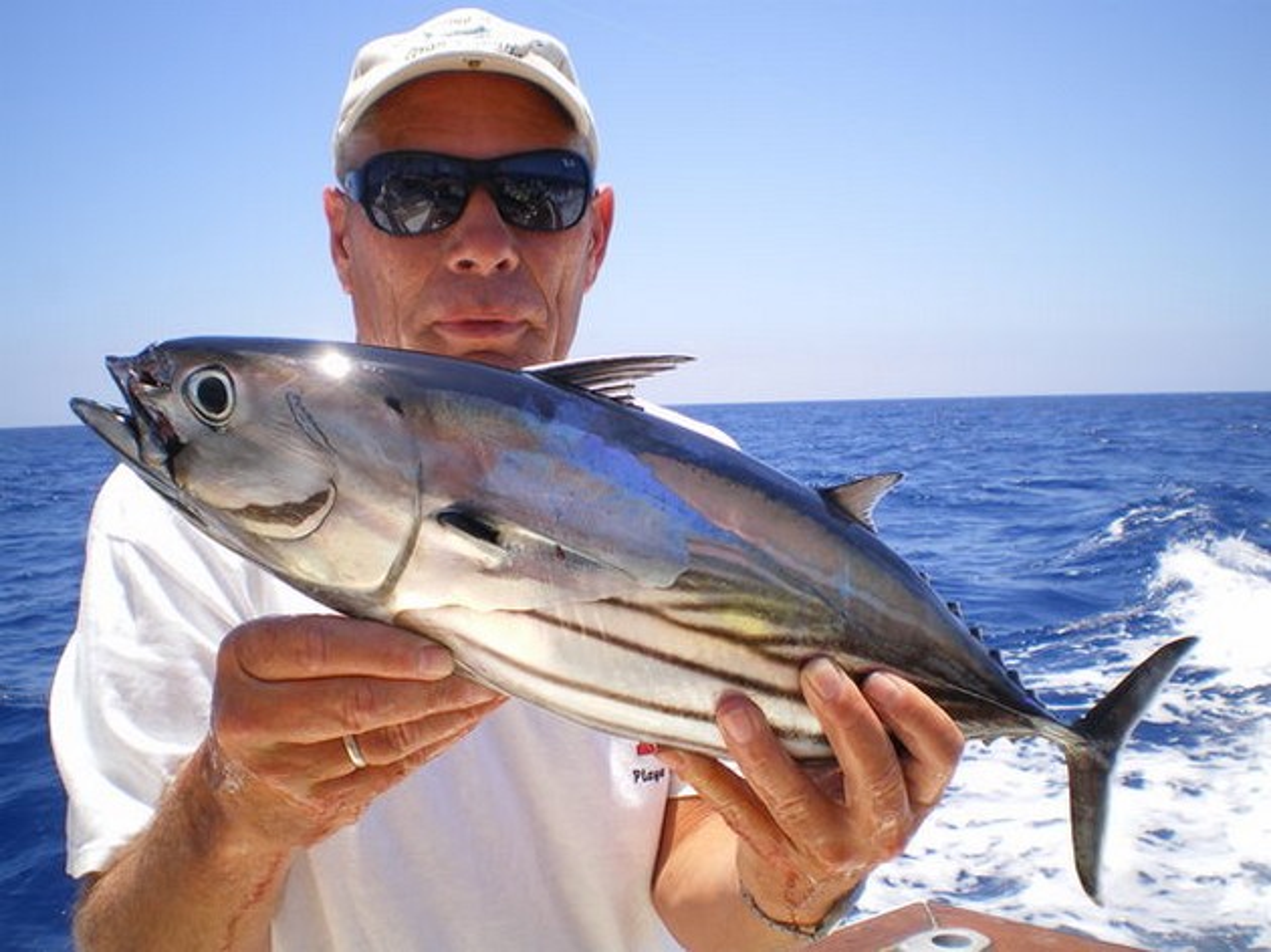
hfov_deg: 51.4
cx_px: 636
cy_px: 476
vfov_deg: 39.6
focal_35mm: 36
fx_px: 1321
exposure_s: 1/320
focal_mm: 6.3
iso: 50
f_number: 4.6
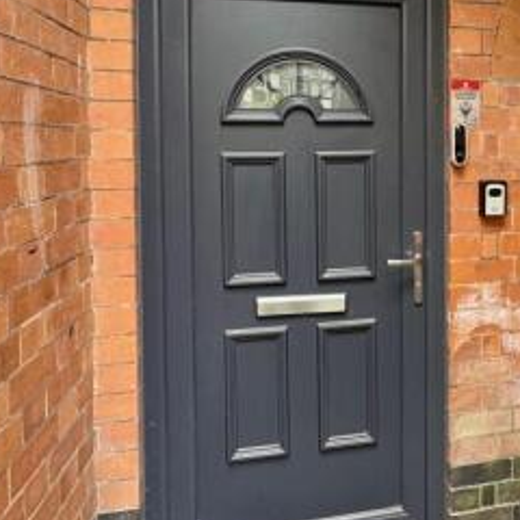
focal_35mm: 30
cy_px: 161
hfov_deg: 51.5
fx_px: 510
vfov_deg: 52.7
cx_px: 395
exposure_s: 1/99
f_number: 2.2
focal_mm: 2.22
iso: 100
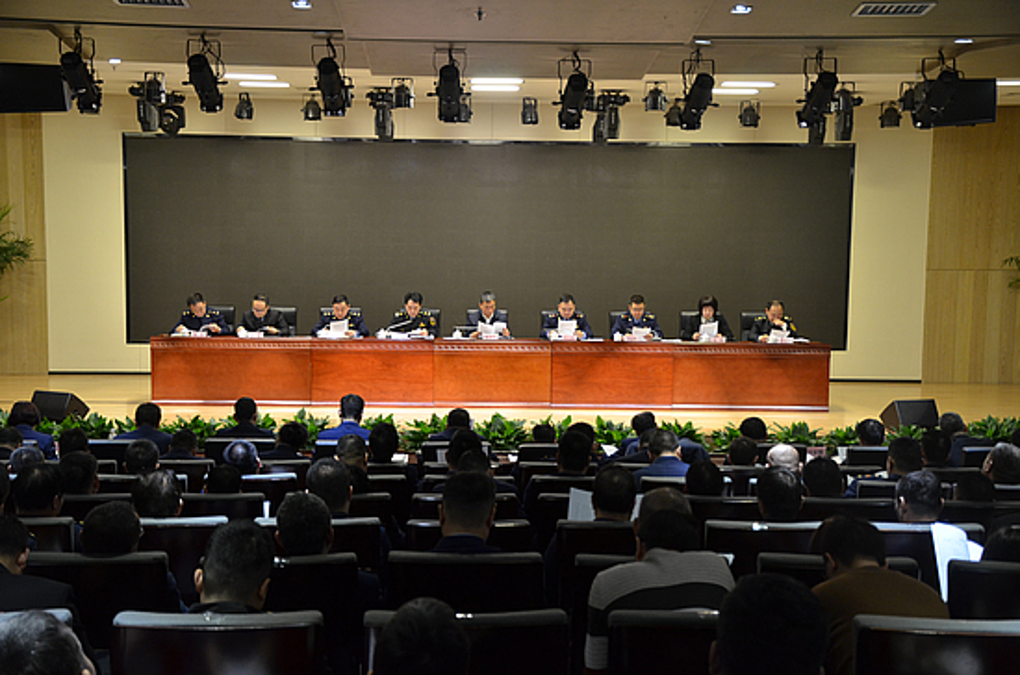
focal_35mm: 51
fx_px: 1442
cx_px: 510
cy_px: 338
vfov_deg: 26.4
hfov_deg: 39.0
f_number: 4.2
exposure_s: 1/30
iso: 800
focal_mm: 34
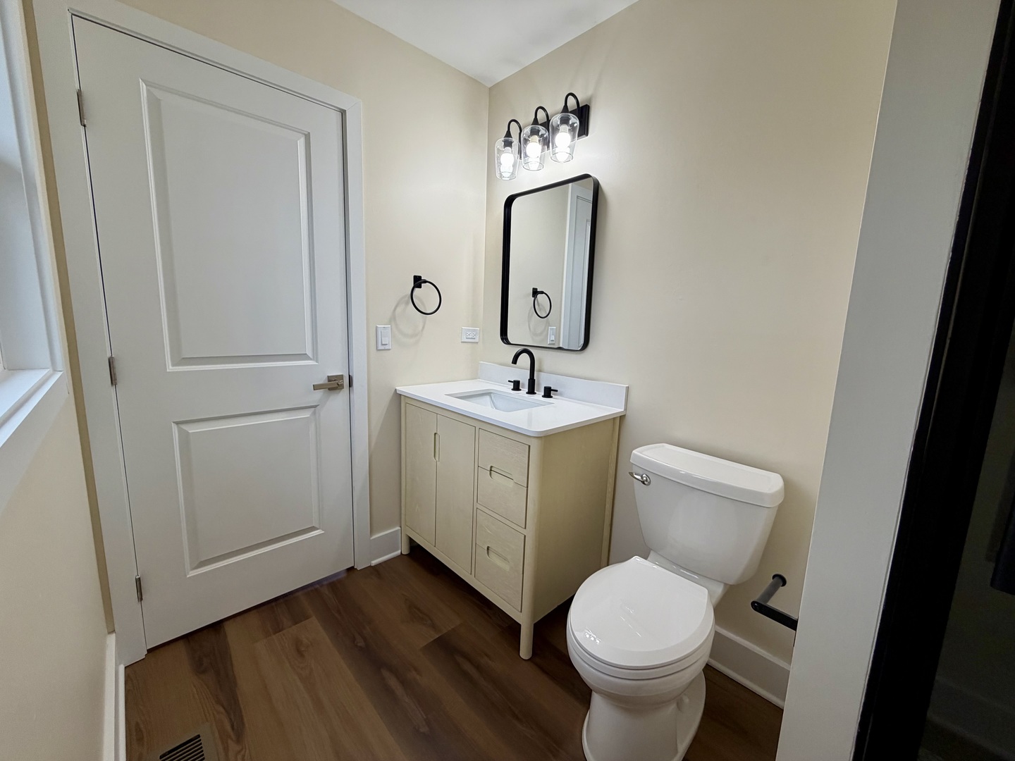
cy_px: 380
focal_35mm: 14
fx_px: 411
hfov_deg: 102.1
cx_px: 508
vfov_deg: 85.7
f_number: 2.2
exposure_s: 1/120
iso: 160
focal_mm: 2.22
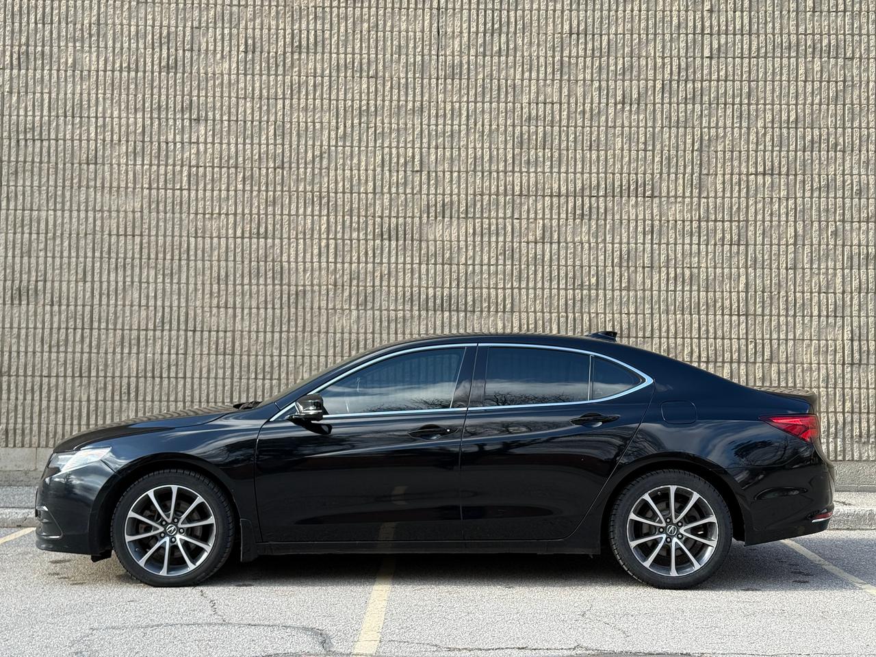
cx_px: 438
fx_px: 1215
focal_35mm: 48
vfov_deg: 30.3
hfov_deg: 39.7
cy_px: 328
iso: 80
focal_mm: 6.76
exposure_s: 1/939
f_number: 1.78
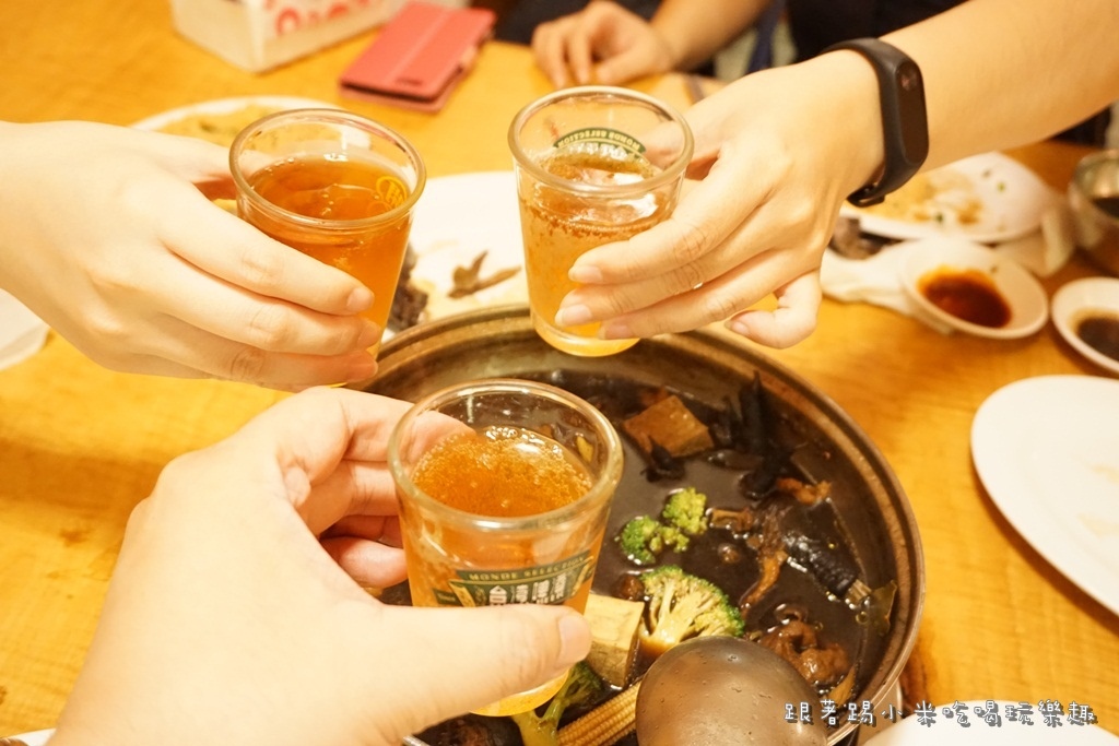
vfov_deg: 36.9
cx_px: 560
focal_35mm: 36
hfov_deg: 53.1
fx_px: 1119
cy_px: 373
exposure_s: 1/30
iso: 3200
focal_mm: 24
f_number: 4.5
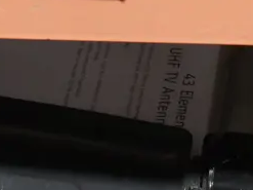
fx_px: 1213
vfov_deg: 8.7
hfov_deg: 11.5
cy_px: 300
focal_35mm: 166
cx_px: 366
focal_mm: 20
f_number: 5
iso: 1600
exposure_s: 1/60
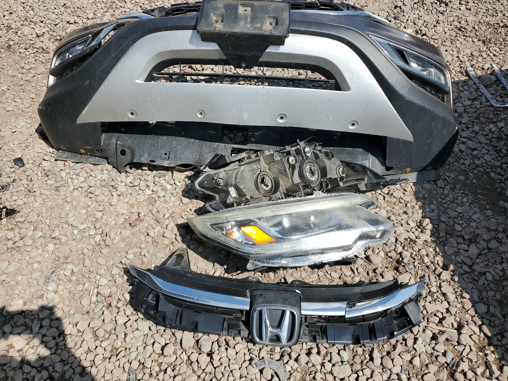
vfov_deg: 53.1
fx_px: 382
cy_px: 190
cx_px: 254
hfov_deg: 67.3
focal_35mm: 26
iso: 50
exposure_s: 1/5000
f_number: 1.5
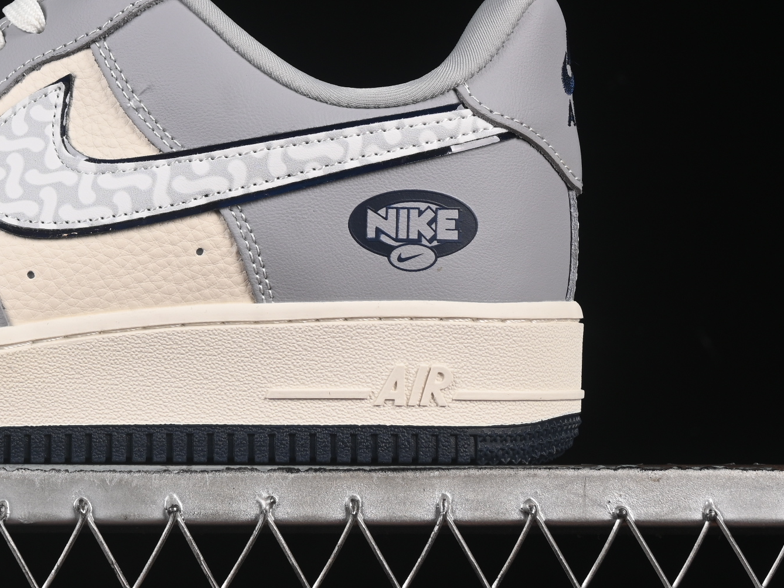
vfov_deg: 9.9
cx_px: 16
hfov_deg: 13.0
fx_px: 3398
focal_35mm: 150
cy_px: 122
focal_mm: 50
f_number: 8
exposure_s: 1/80
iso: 160
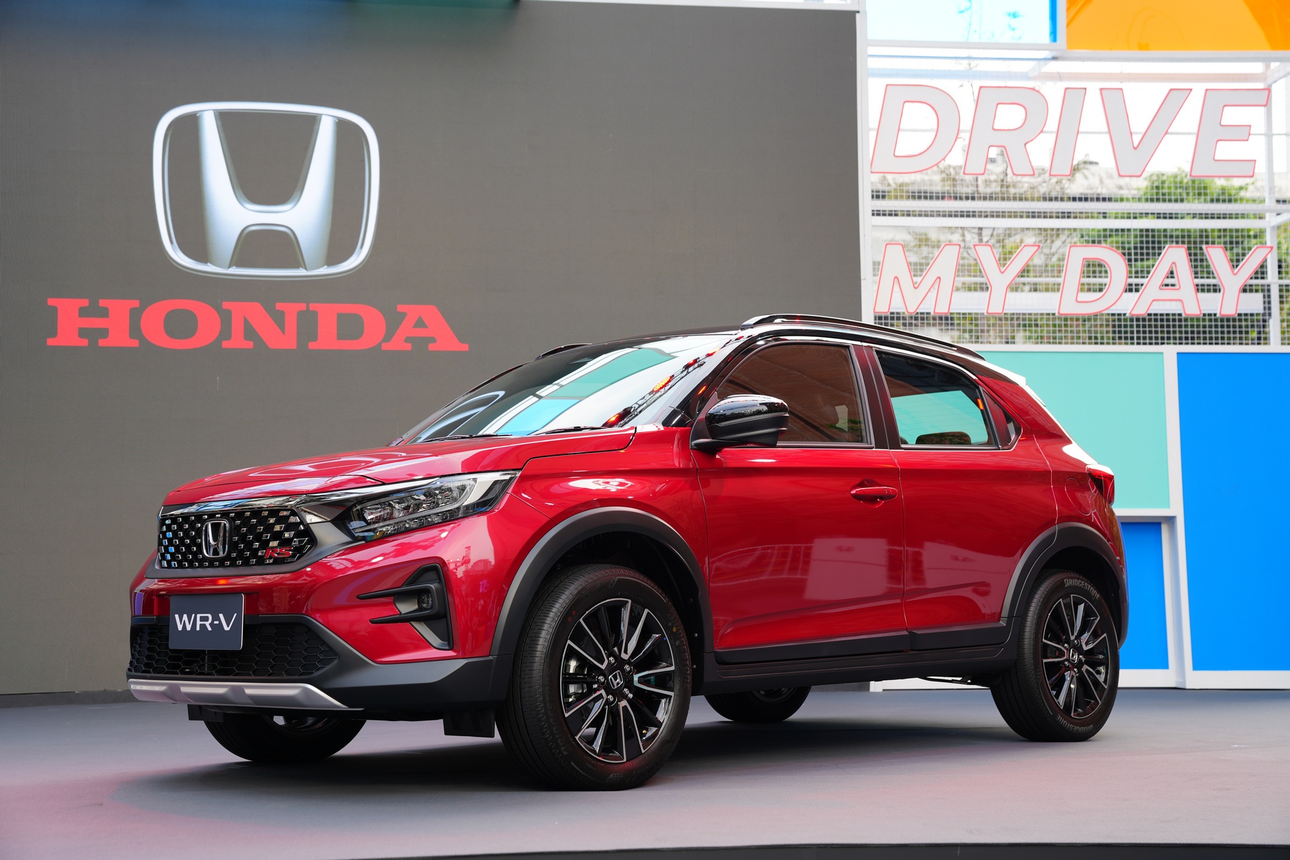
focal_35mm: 50
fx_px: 1792
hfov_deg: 39.6
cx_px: 645
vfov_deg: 27.0
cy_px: 430
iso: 100
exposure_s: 1/100
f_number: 4
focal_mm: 50
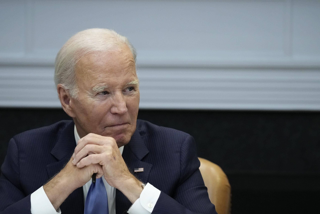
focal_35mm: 300
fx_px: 2667
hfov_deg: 6.9
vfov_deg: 4.6
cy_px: 107
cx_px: 160
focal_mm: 200
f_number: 3.2
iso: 3200
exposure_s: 1/250
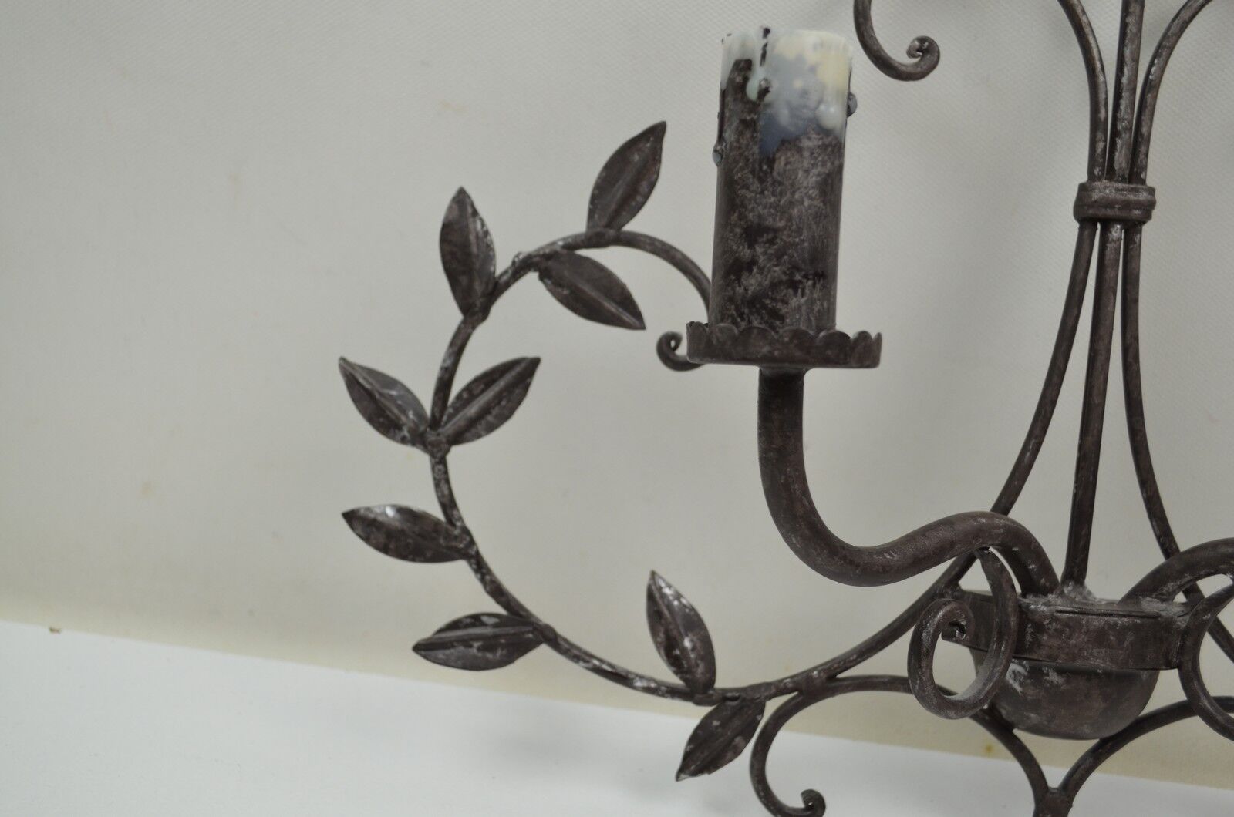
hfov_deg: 46.5
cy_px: 408
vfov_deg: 31.8
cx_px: 617
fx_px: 1437
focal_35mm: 42
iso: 400
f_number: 5
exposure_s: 1/100
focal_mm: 28
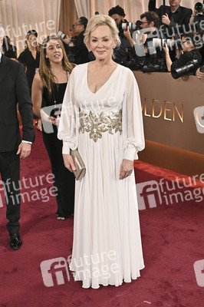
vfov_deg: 49.6
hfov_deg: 34.2
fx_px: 332
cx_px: 102
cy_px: 154
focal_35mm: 39
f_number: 5.6
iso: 2500
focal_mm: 39
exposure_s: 1/320
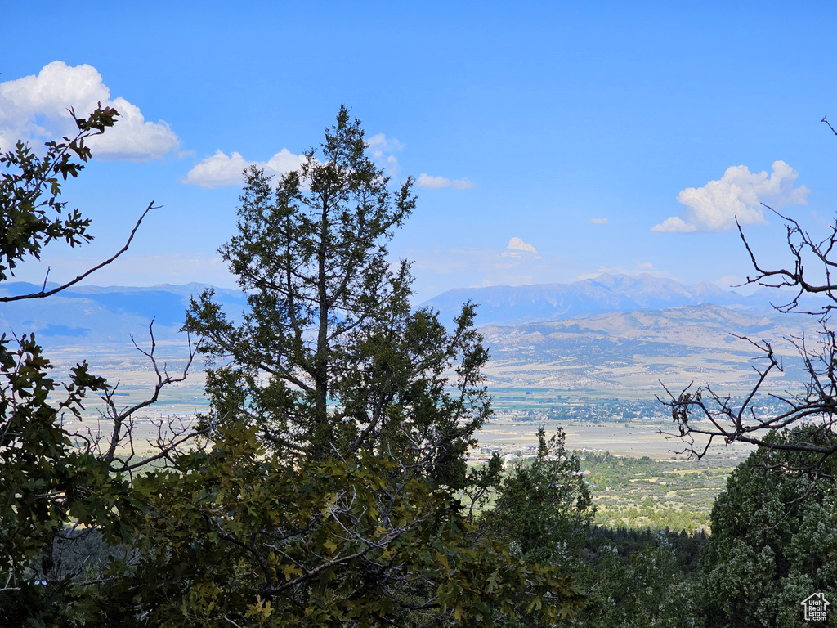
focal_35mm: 69
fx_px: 1668
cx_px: 418
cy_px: 314
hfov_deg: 28.2
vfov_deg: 21.3
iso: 50
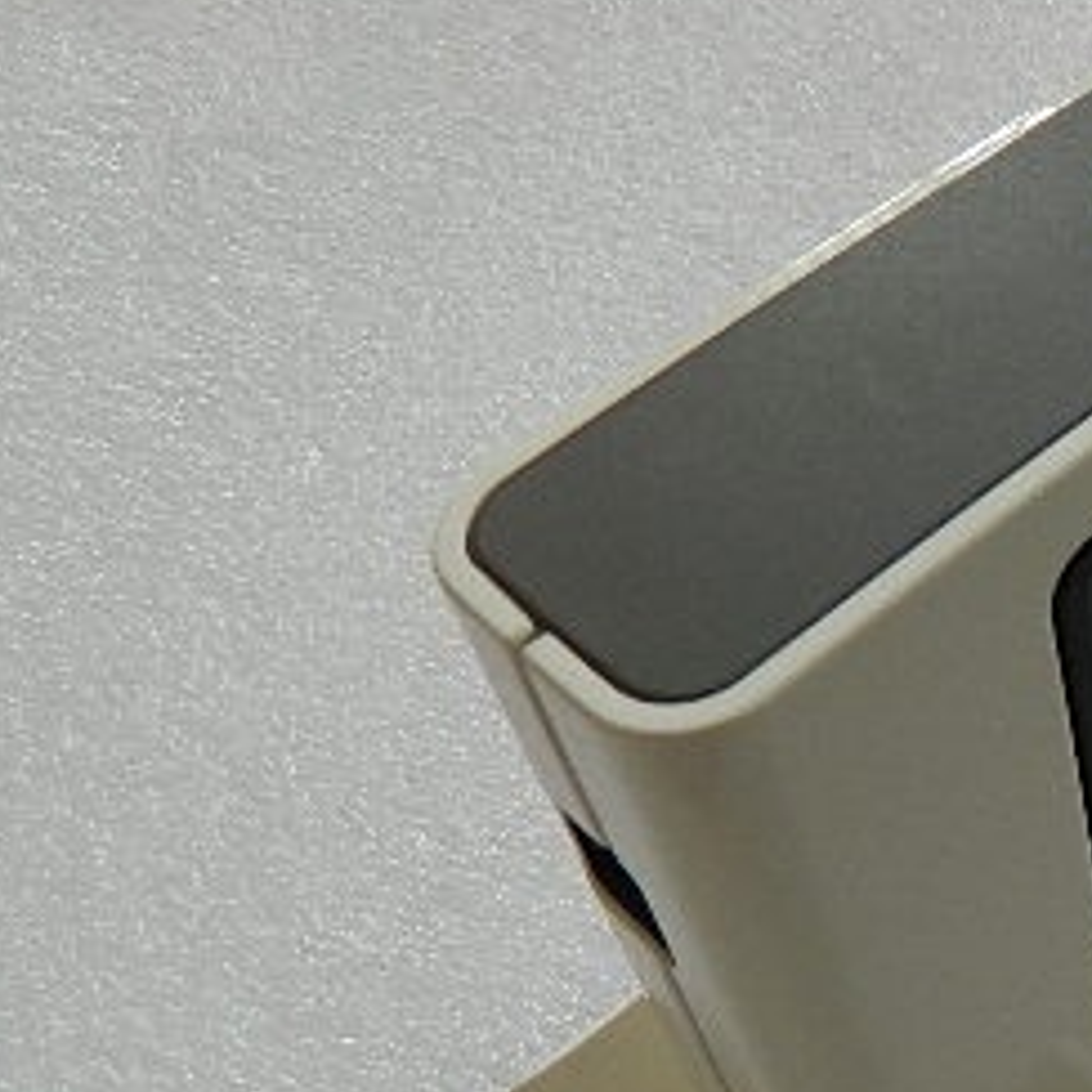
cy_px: 685
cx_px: 1369
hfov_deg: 25.9
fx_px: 2070
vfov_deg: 29.4
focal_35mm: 58
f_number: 3.1
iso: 80
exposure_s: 1/30
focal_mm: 4.5
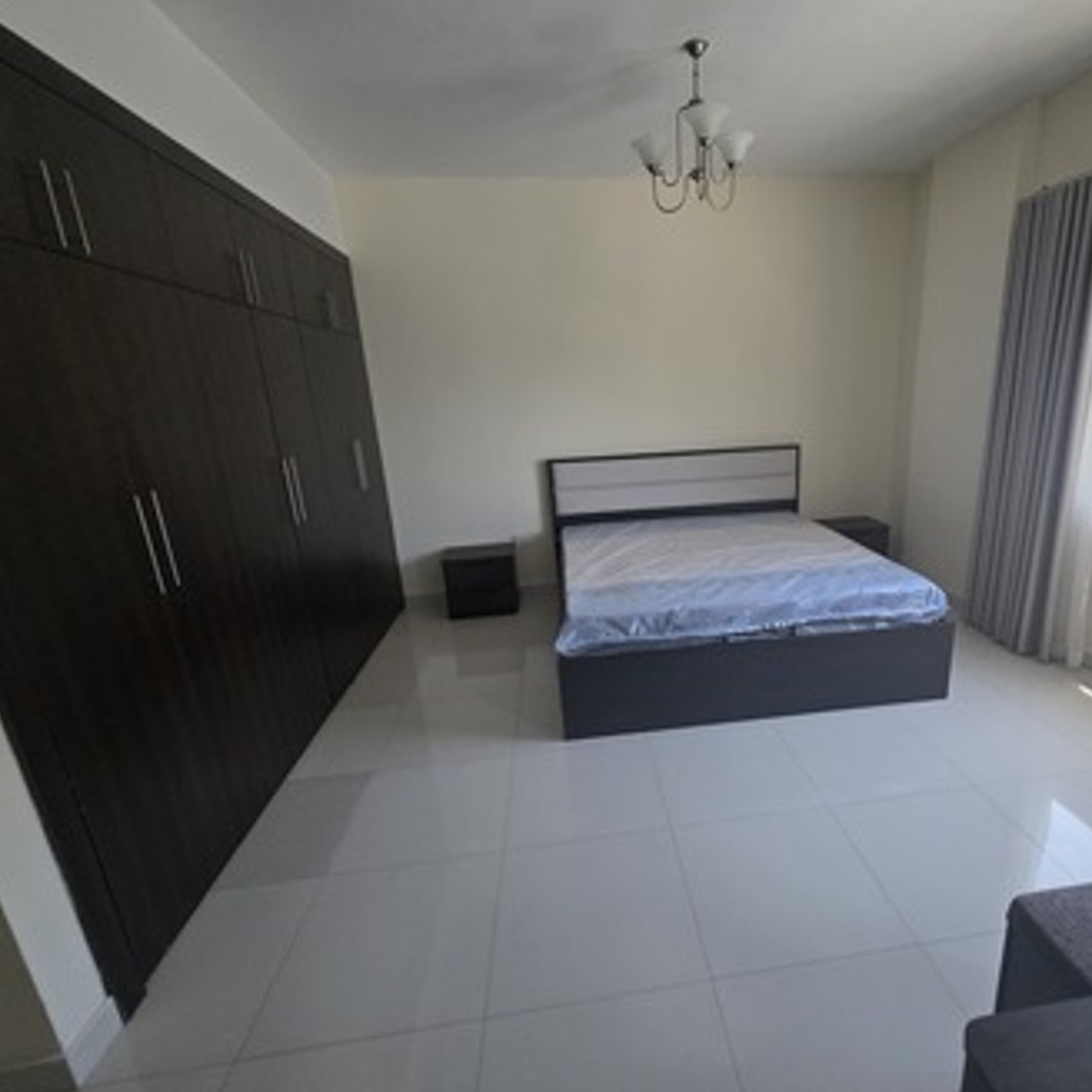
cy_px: 568
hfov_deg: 86.6
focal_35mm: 16
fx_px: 571
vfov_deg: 87.4
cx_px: 641
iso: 400
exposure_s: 1/200
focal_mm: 2.2
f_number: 1.9
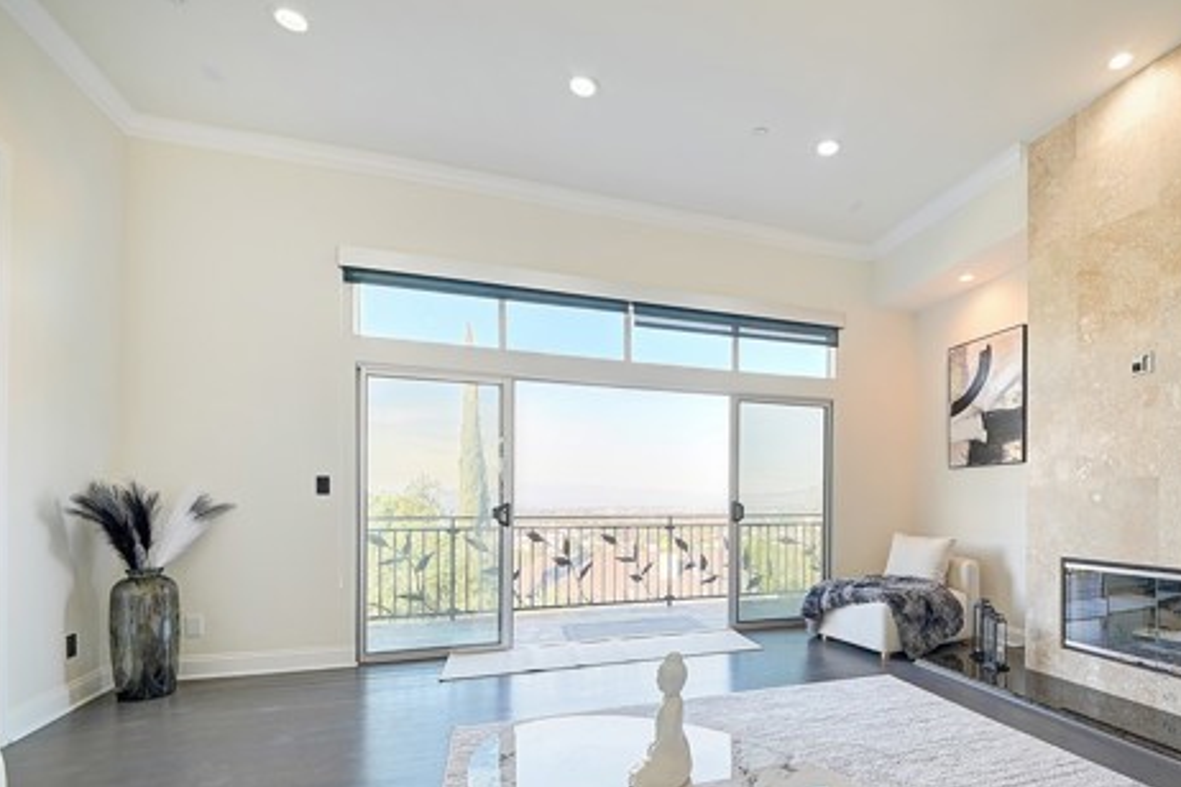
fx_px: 590
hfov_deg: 88.6
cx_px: 723
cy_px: 498
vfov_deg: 66.2
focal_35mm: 18
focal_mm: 13
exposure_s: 1/15
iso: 250
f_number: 8
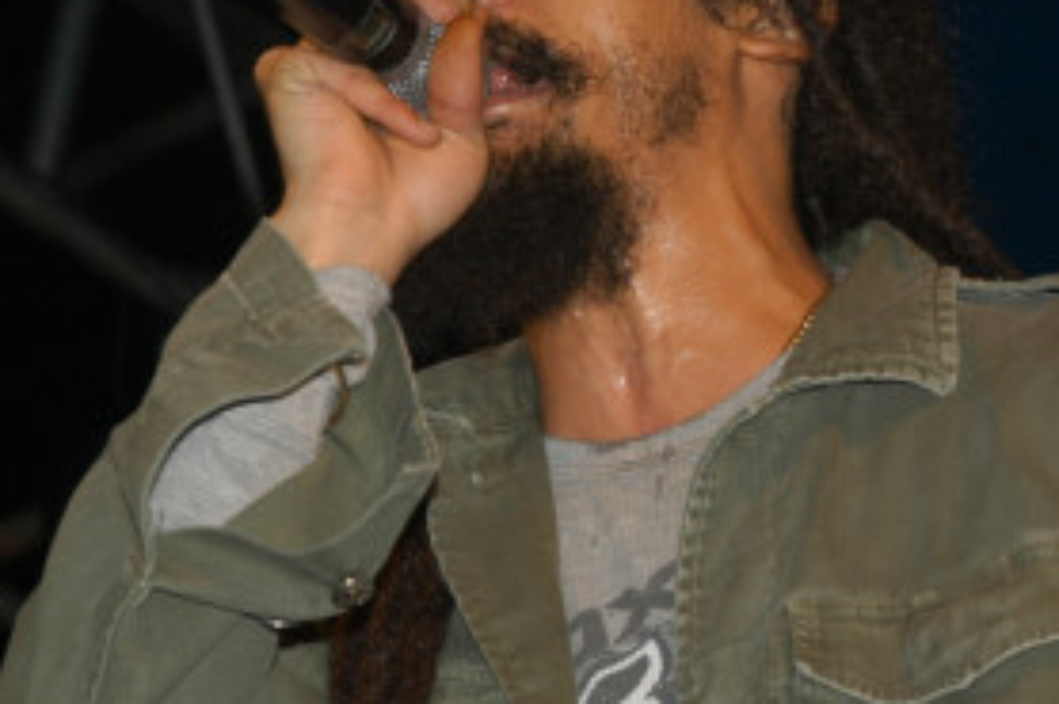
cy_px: 375
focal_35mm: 287
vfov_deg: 4.8
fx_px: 8441
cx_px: 707
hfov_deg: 7.2
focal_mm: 85
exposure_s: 1/180
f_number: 8
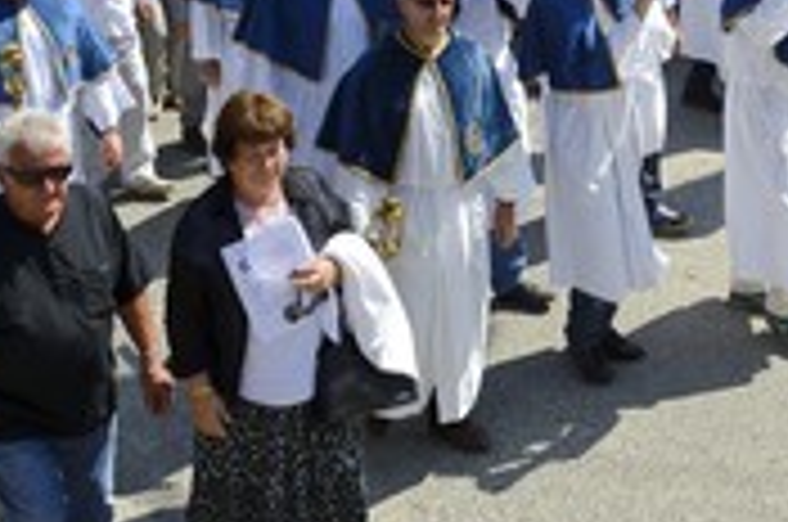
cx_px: 806
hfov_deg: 25.0
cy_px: -50
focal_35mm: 77
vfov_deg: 17.1
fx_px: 1682
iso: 200
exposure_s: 1/320
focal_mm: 32
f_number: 10
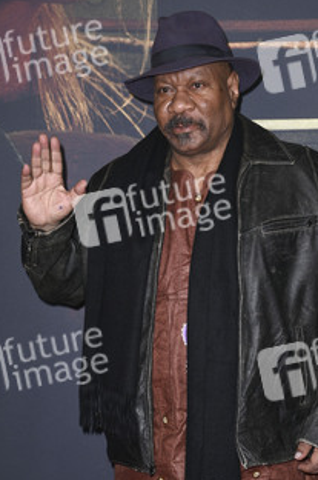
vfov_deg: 17.4
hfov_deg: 11.6
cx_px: 197
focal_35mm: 118
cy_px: 288
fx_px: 1569
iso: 640
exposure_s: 1/200
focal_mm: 92
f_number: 5.6
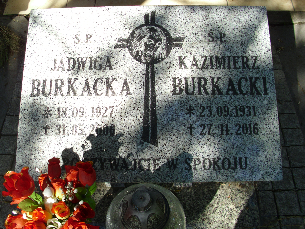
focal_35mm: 35
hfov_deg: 52.6
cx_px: 152
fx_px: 308
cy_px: 114
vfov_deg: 40.7
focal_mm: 6.2
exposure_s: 1/173
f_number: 3
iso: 50
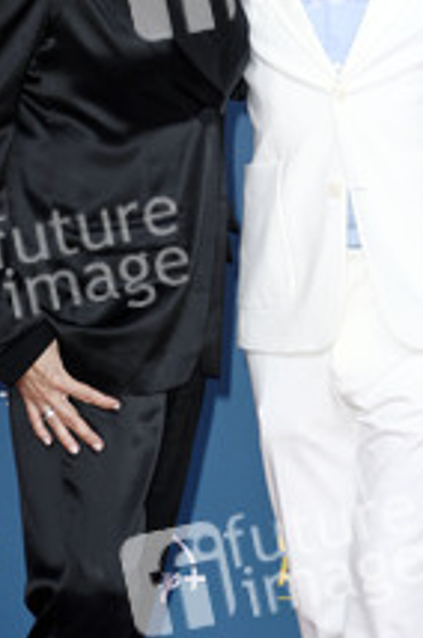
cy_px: 119
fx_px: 4137
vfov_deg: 8.8
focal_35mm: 234
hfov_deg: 5.8
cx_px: 360
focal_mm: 125
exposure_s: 1/200
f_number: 5.6
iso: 800
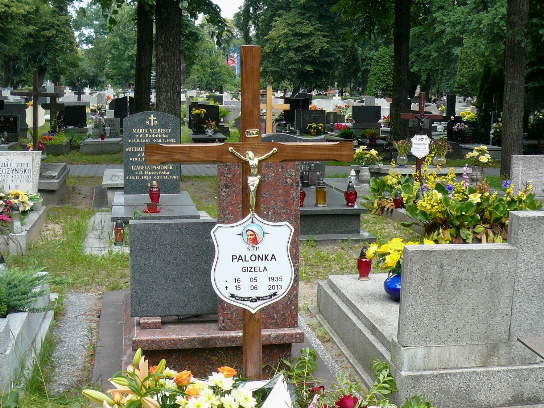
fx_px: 801
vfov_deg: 28.6
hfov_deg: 37.5
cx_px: 272
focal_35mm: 51
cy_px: 204
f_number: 3
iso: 100
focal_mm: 5.4
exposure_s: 1/320
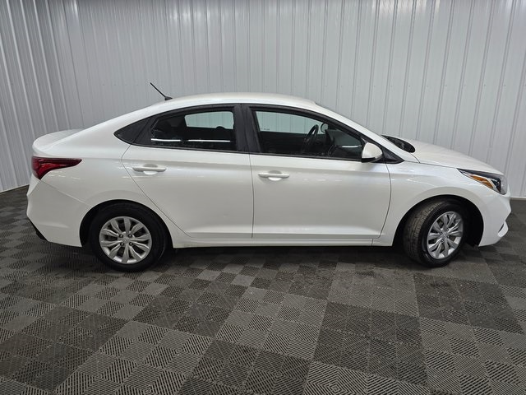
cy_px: 198
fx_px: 349
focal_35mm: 23
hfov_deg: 73.9
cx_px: 263
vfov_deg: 58.9
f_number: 1.7
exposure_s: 1/120
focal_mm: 6.3
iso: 160
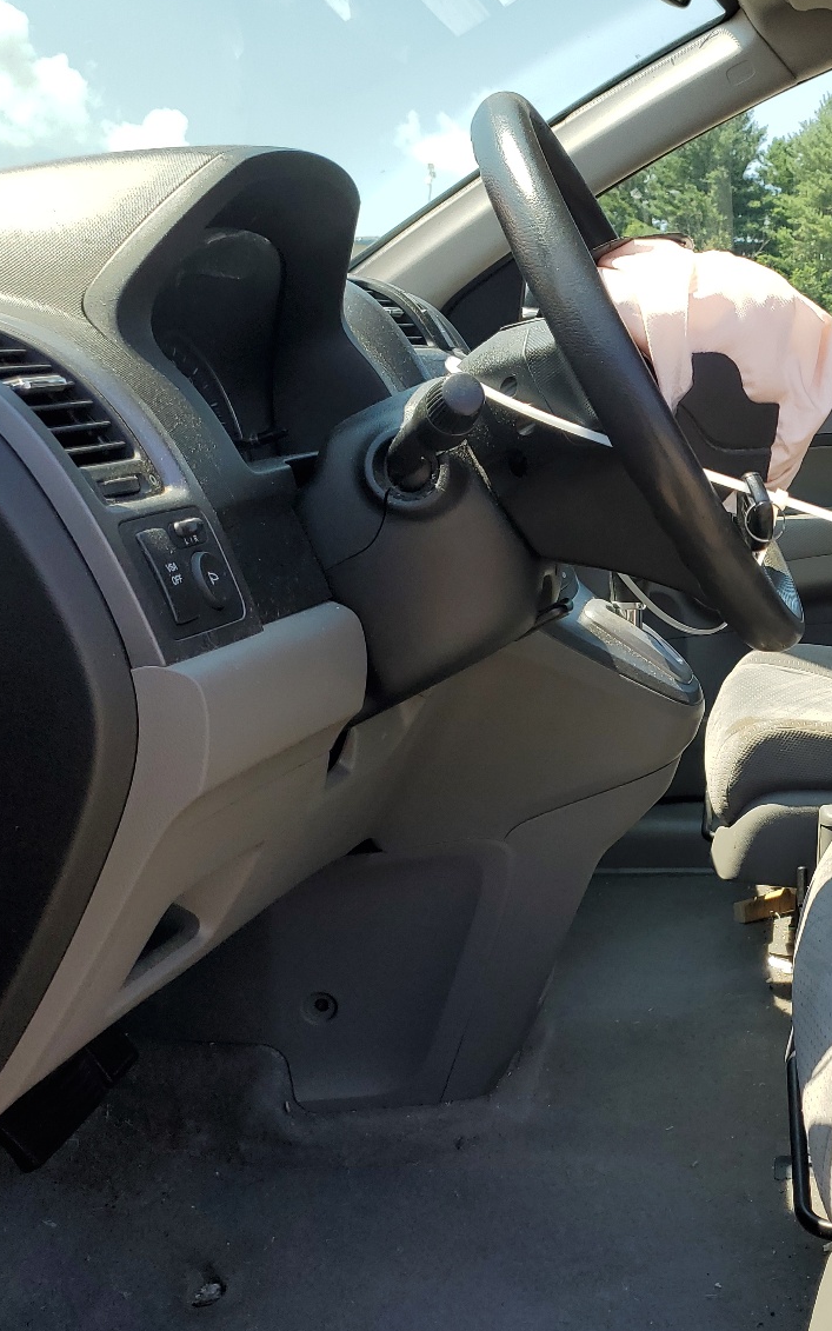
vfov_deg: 50.4
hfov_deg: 31.0
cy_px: 679
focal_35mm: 39
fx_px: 1415
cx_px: 780
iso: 50
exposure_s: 1/909
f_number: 1.5
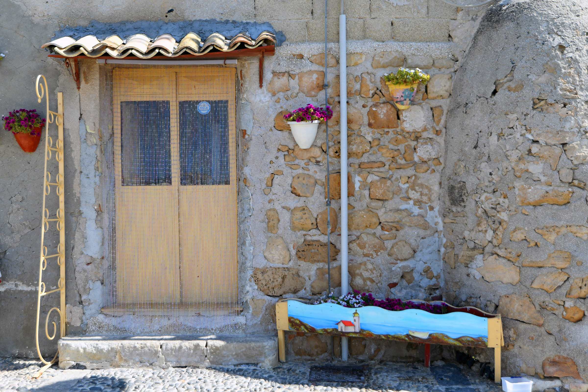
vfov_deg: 31.9
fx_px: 686
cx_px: 294
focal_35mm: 42
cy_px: 196
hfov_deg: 46.4
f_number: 4.5
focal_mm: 28
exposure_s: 1/1000
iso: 160
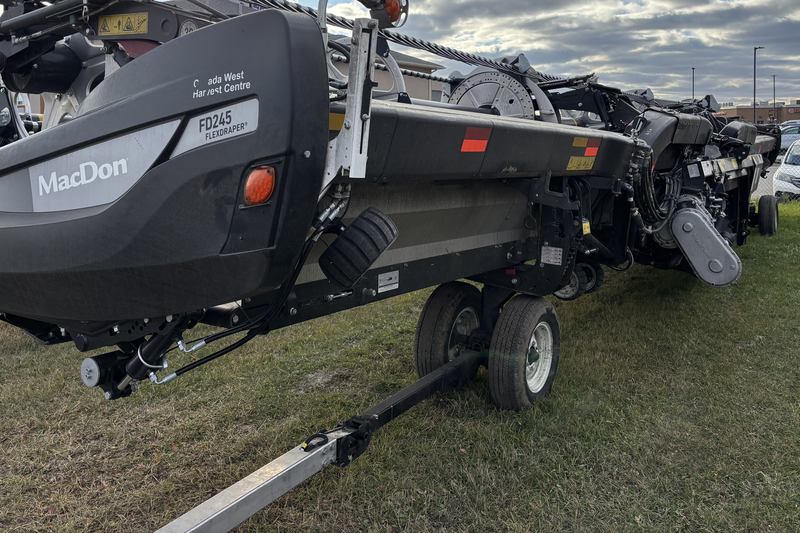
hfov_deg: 57.2
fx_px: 733
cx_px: 371
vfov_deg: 39.4
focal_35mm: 33
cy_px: 167
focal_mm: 5.96
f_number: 1.6
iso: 50
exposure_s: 1/1876
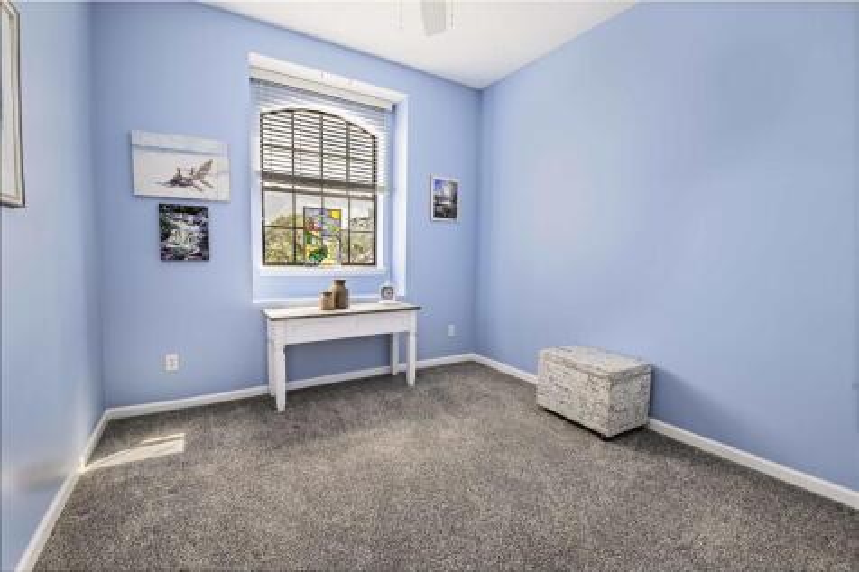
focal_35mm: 15
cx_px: 430
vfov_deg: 77.3
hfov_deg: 100.4
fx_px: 358
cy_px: 286
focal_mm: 15
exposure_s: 1/400
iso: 320
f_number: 7.1
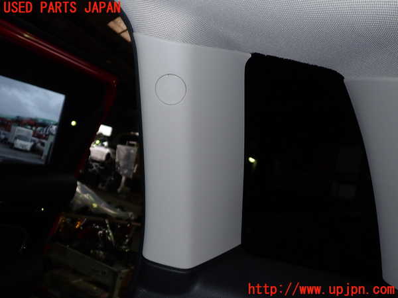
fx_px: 345
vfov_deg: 46.8
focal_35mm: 30
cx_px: 199
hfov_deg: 60.0
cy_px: 149
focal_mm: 5.4
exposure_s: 1/30
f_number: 6.3
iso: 200
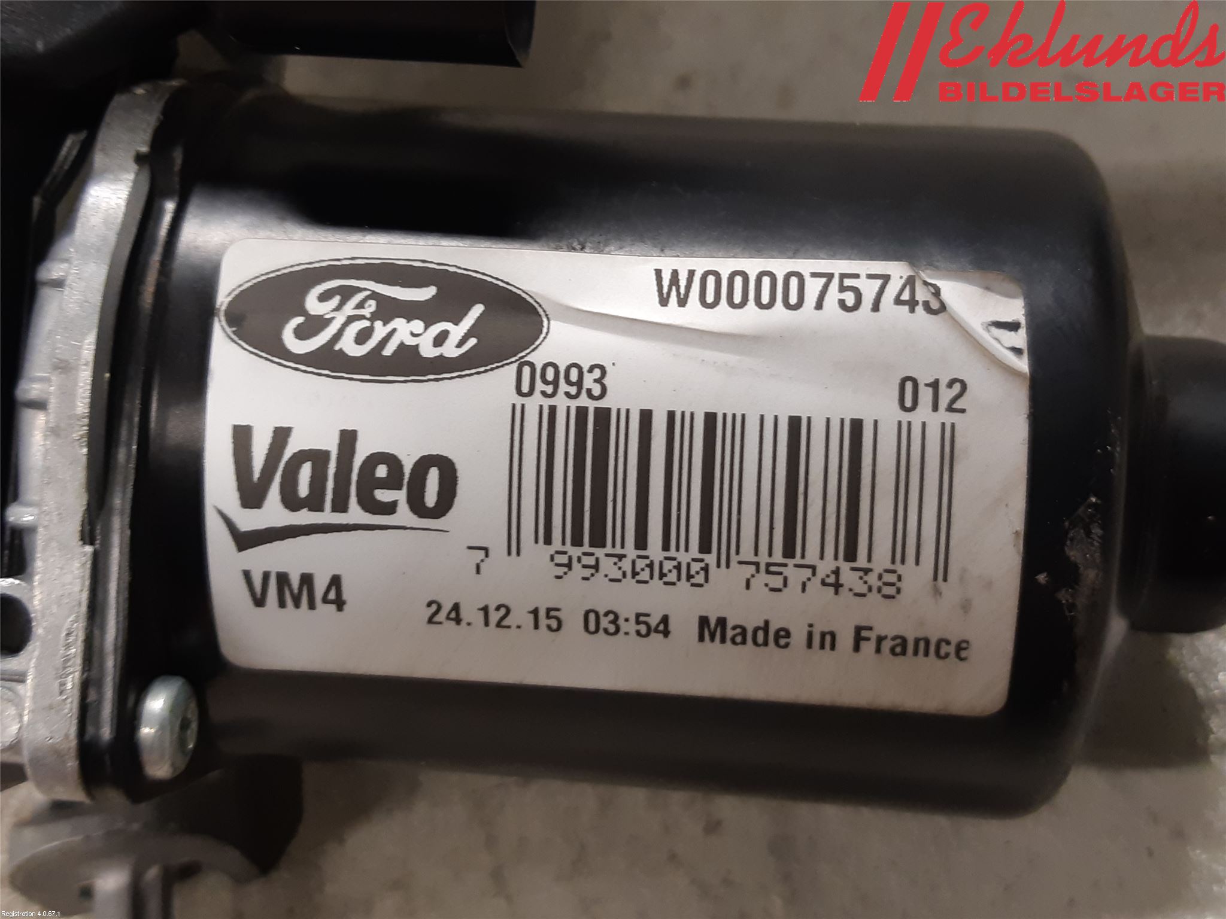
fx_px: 921
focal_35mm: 26
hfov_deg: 67.3
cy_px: 460
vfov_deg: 53.1
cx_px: 613
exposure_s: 1/50
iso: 125
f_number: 1.7
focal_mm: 3.93
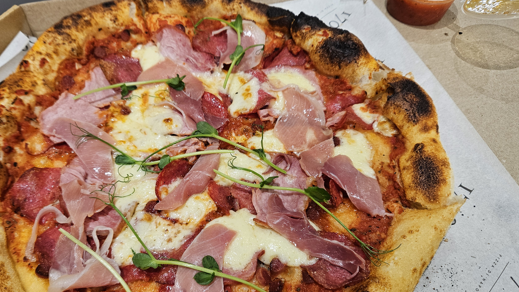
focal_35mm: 30
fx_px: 413
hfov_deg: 64.2
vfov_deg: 38.6
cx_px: 234
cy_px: 186
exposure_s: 1/100
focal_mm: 5.4
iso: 200
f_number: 1.8
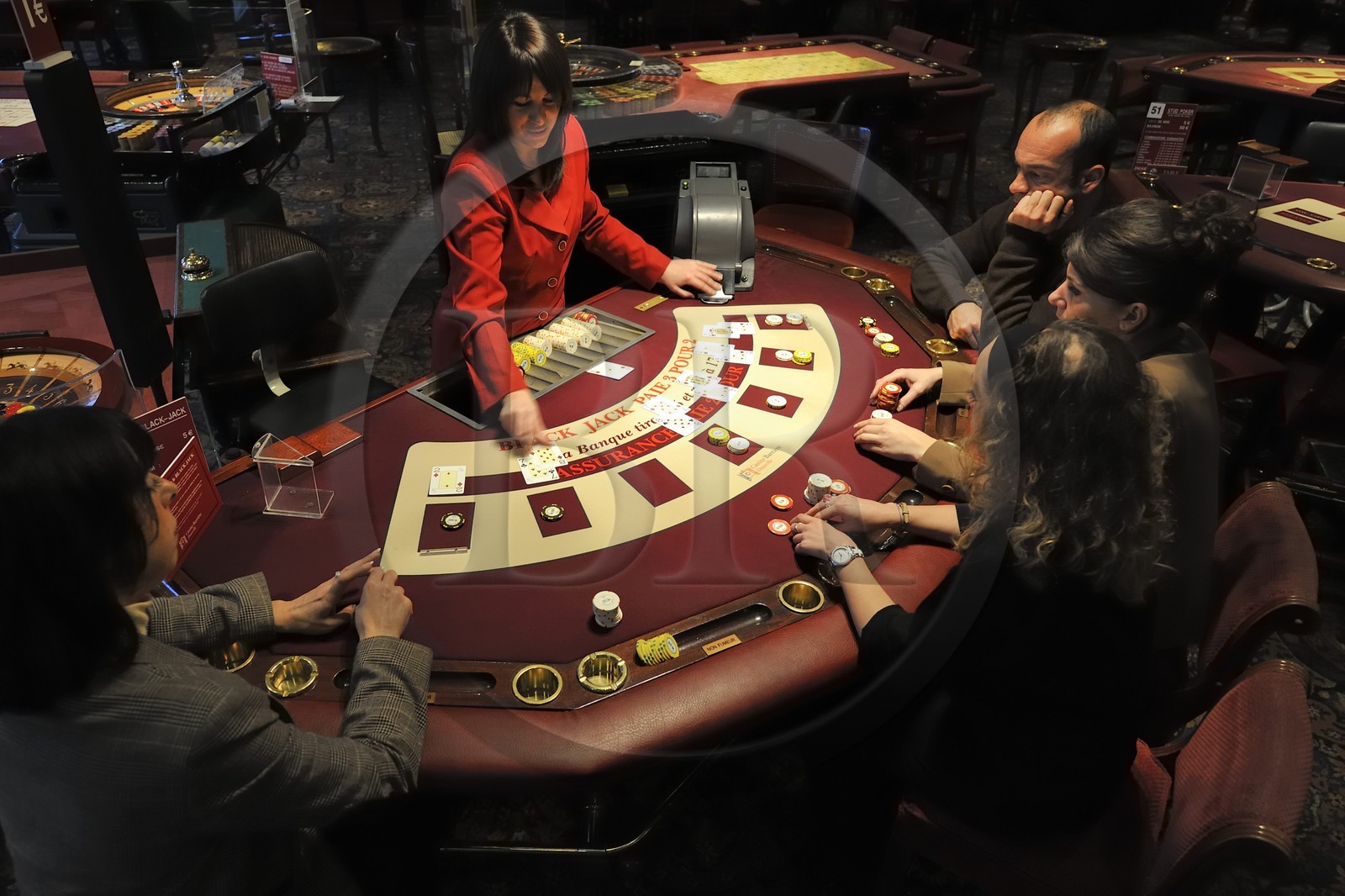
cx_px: 672
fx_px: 822
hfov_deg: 78.6
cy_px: 448
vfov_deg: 57.2
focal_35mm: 22
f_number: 4
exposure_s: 1/25
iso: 800
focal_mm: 22
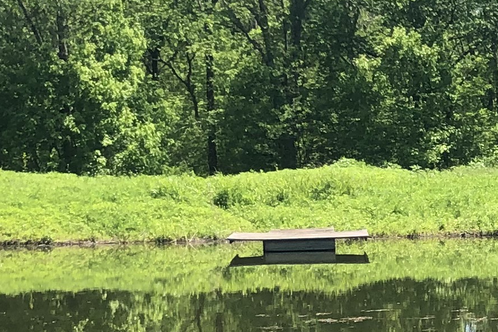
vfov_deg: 10.3
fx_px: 1840
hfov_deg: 13.9
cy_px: 314
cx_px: 874
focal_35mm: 133
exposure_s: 1/738
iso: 20
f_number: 1.8
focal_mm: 4
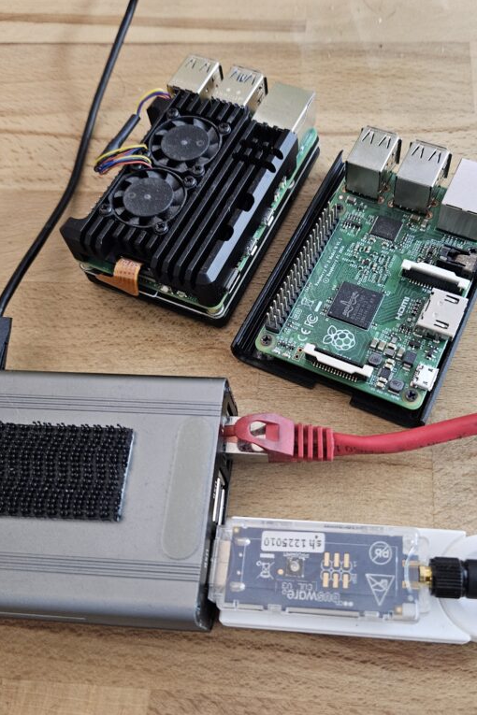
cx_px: 297
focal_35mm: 32
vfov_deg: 58.7
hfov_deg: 40.8
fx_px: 636
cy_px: 357
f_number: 1.8
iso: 500
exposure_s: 1/25
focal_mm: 5.4
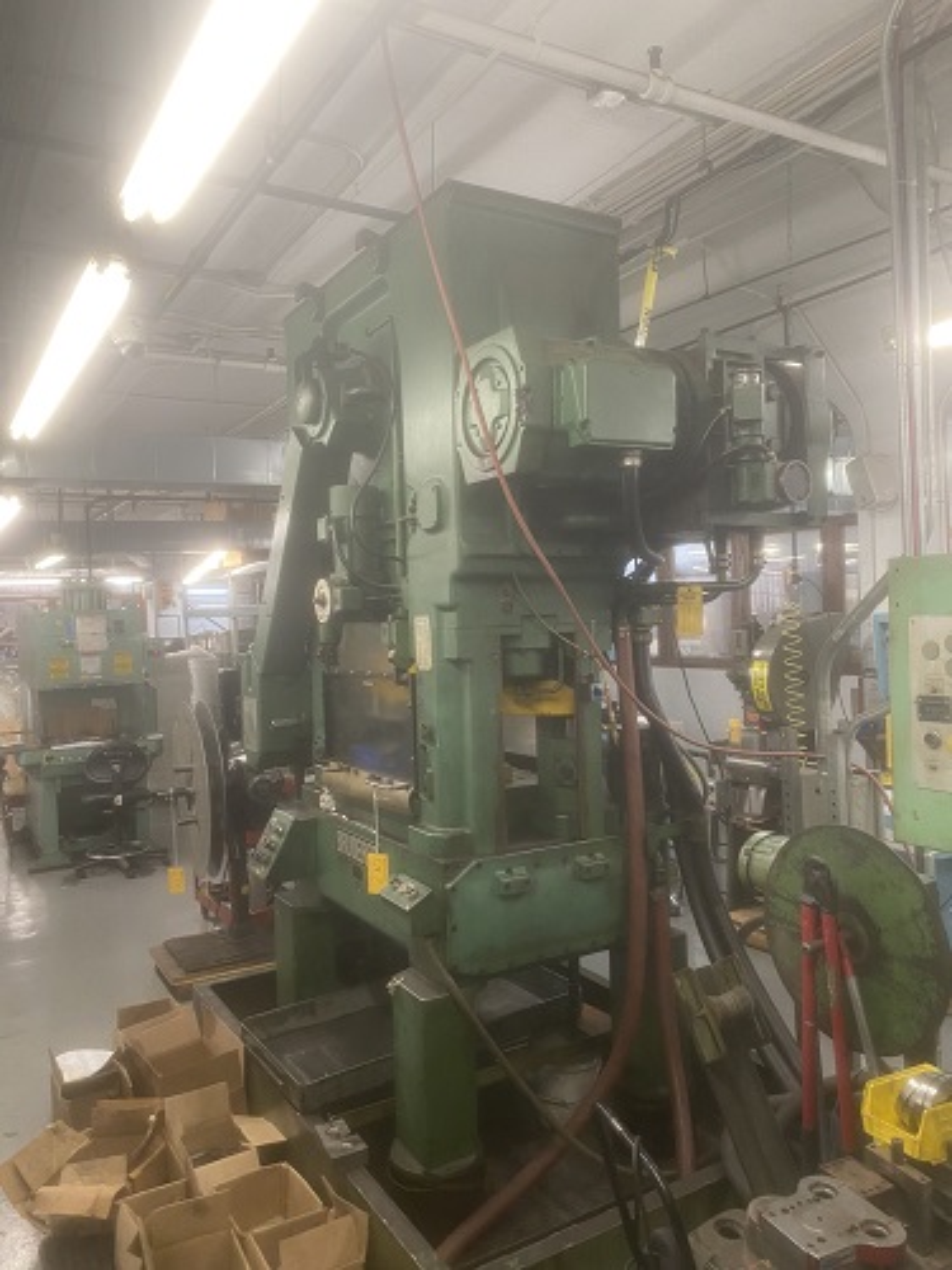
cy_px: 635
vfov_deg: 67.3
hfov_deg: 53.1
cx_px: 476
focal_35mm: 26
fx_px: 953
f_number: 1.8
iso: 100
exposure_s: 1/60
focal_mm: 4.25
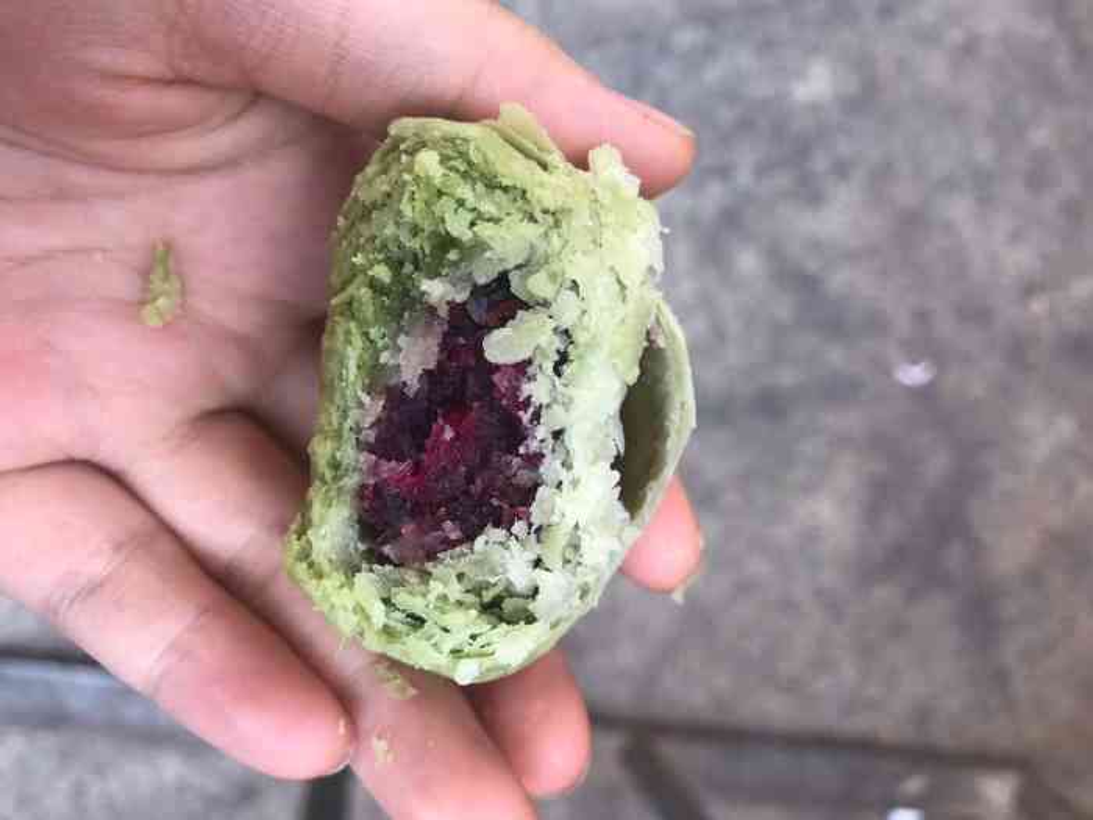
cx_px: 546
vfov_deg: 49.7
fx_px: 884
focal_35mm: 28
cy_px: 410
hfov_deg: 63.4
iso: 20
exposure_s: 1/259
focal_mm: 3.99
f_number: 1.8
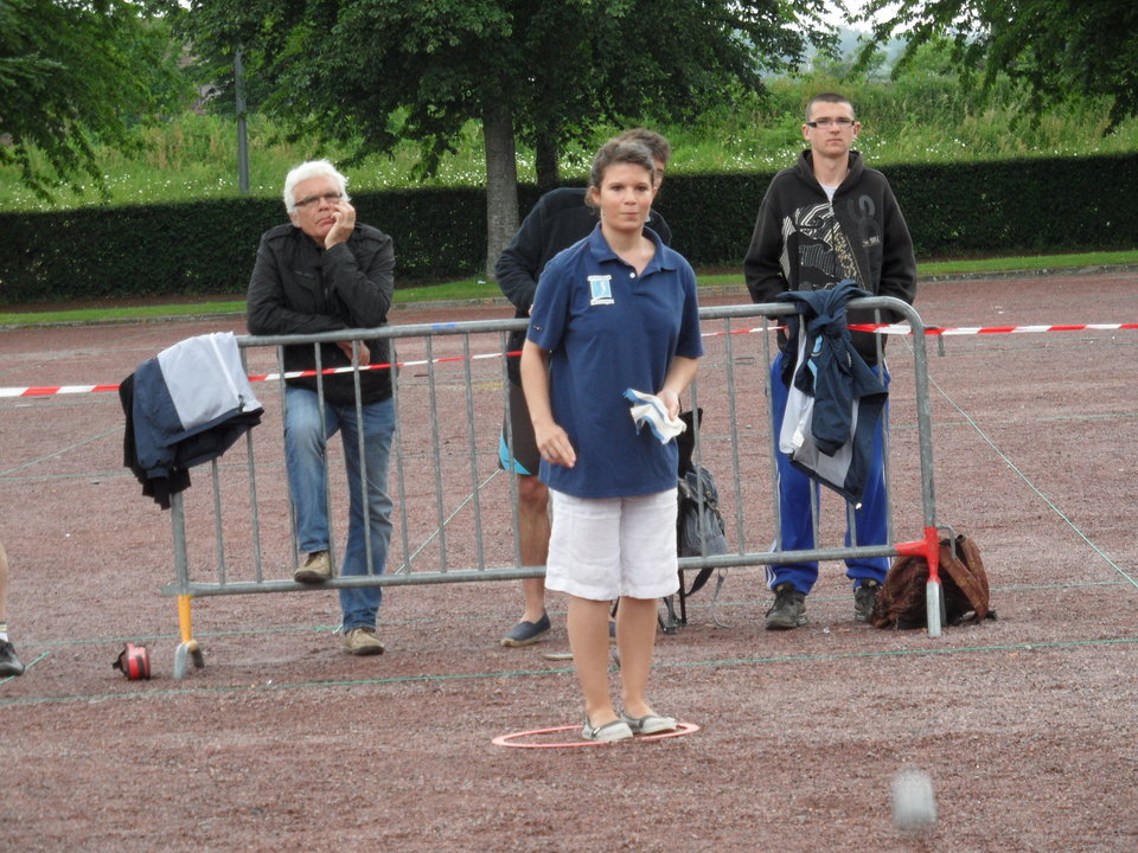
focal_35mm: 150
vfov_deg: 9.9
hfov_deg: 13.2
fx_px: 4931
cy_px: 426
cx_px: 569
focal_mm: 24.6
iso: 100
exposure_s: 1/90
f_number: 4.4
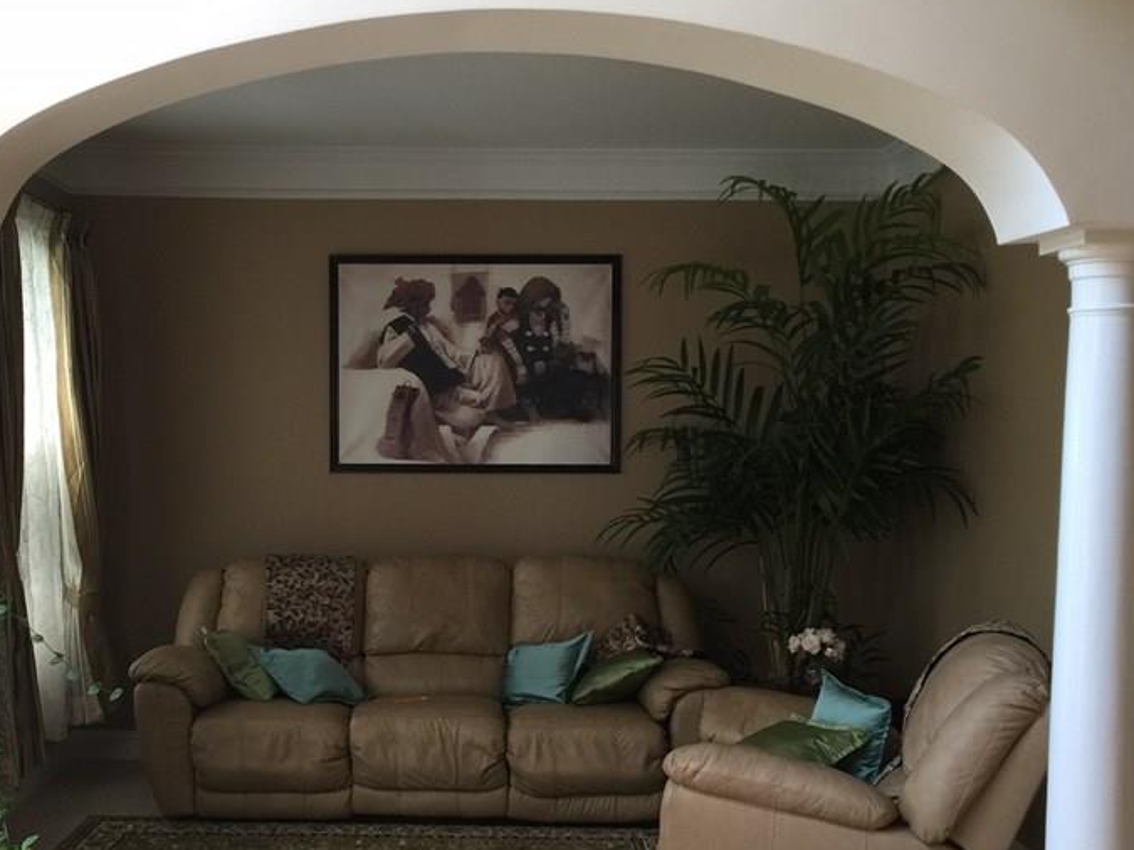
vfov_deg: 32.8
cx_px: 449
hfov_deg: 42.7
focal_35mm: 44
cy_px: 516
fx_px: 1441
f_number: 2.2
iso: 40
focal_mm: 4.15
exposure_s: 1/30
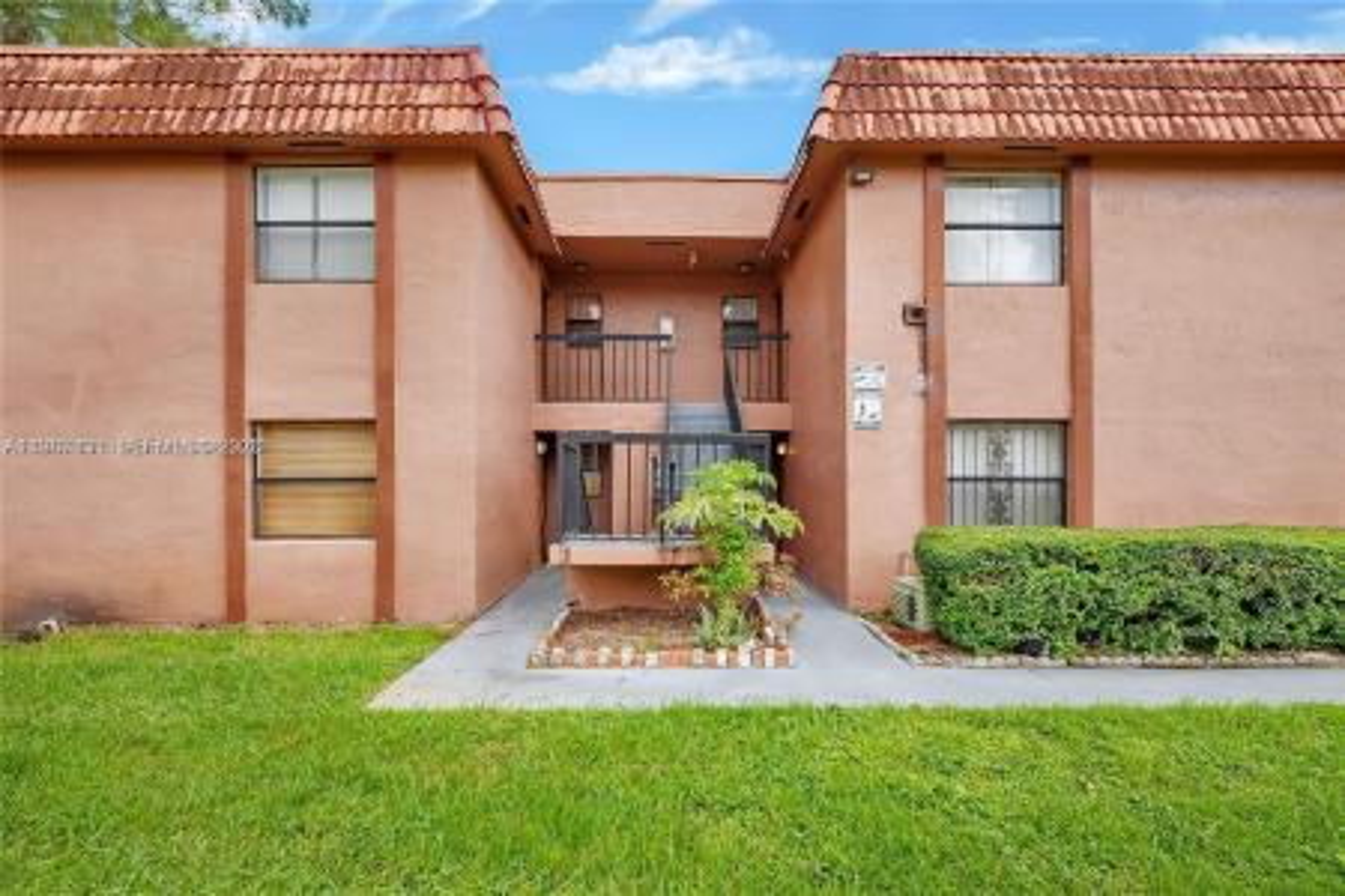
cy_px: 448
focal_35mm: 15
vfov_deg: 77.3
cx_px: 672
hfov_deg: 100.4
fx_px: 560
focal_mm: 10
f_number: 8
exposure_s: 1/80
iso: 100
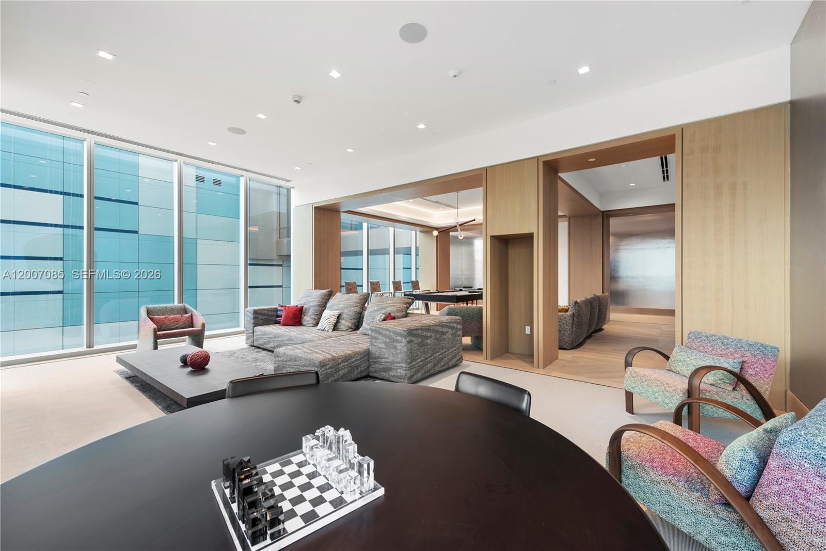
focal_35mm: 14
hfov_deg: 104.2
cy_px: 276
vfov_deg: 81.2
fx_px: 321
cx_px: 413
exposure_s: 1/15
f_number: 8
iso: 320
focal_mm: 14
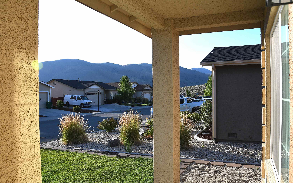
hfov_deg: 66.5
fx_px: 224
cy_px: 94
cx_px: 145
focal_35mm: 28
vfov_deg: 44.5
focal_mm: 18
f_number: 8
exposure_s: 1/250
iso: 100
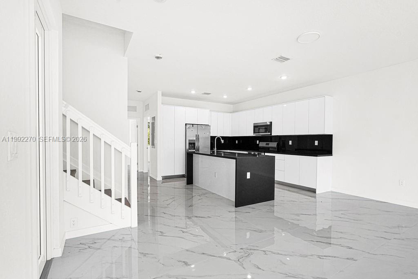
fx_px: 197
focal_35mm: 17
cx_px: 209
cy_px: 140
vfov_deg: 70.5
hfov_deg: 93.3
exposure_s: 1/30
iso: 500
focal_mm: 17
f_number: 7.1
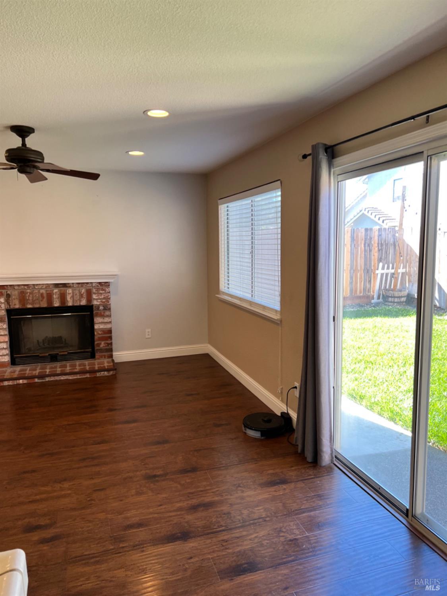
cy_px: 298
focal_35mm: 26
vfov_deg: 67.3
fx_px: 448
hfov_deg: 53.1
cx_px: 224
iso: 80
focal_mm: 5.7
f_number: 1.5
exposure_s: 1/121
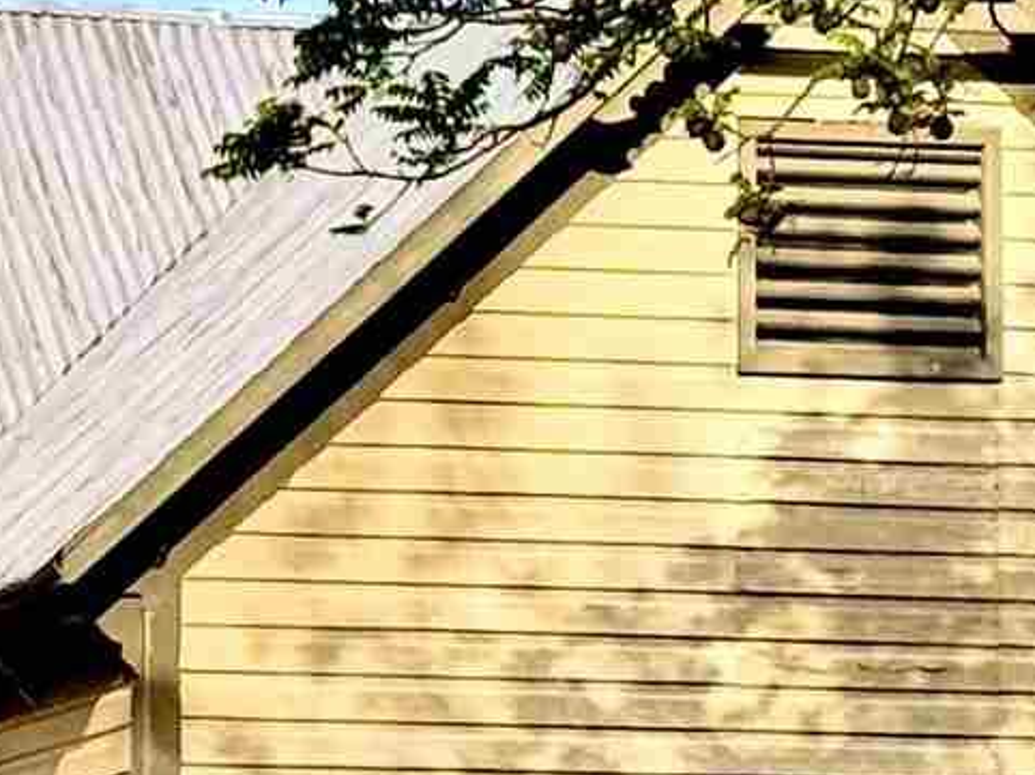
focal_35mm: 306
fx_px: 9145
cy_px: 629
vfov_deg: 4.9
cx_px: 500
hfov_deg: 6.5
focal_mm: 6.76
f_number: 1.78
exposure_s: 1/2959
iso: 64
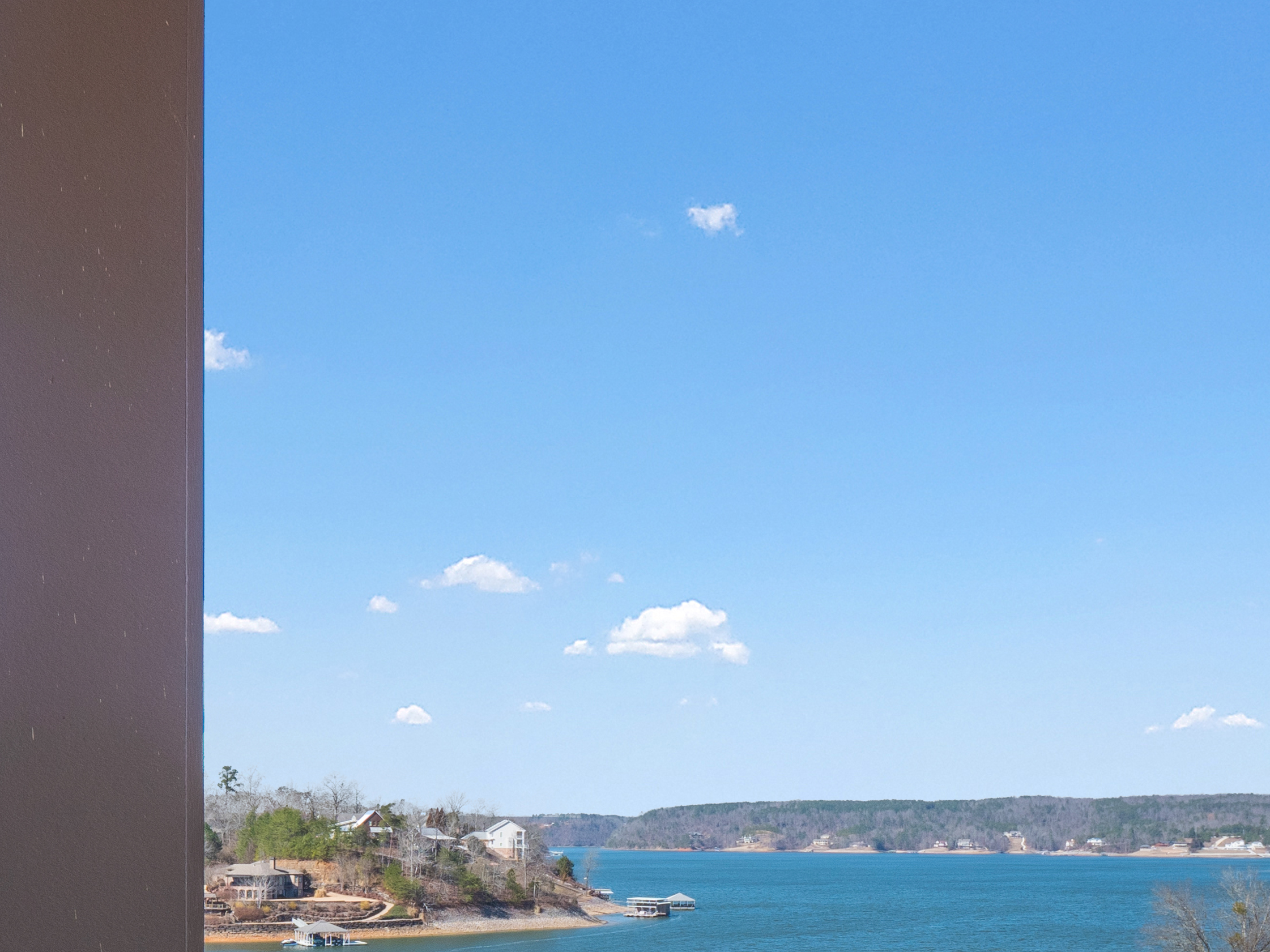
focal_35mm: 37
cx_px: 527
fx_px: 1357
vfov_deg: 35.6
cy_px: 913
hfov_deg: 49.9
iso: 200
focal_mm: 8
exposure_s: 1/250
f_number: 8
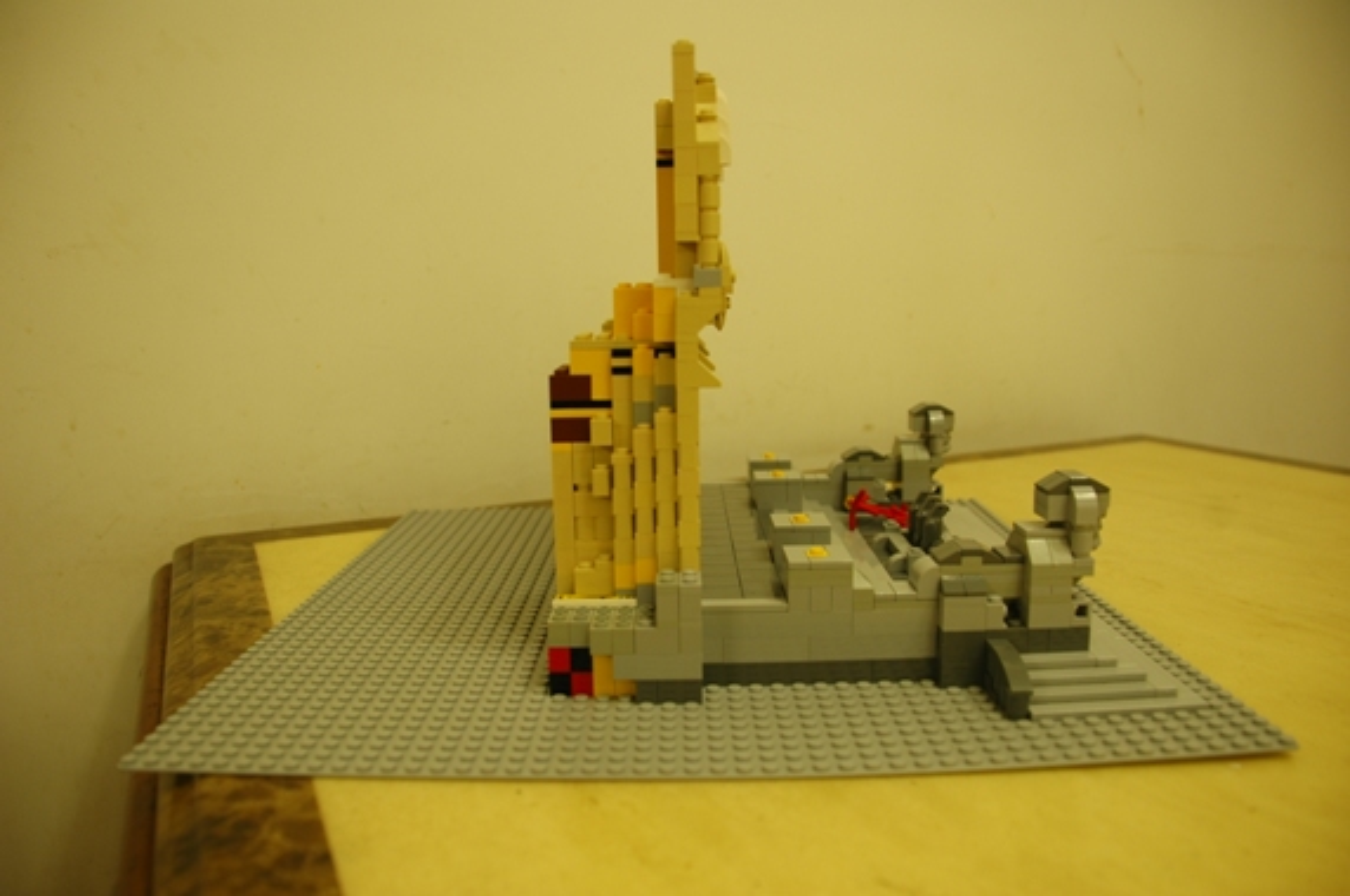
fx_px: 1011
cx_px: 675
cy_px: 448
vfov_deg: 47.8
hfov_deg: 67.4
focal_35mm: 27
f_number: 3.5
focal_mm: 18
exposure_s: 1/13
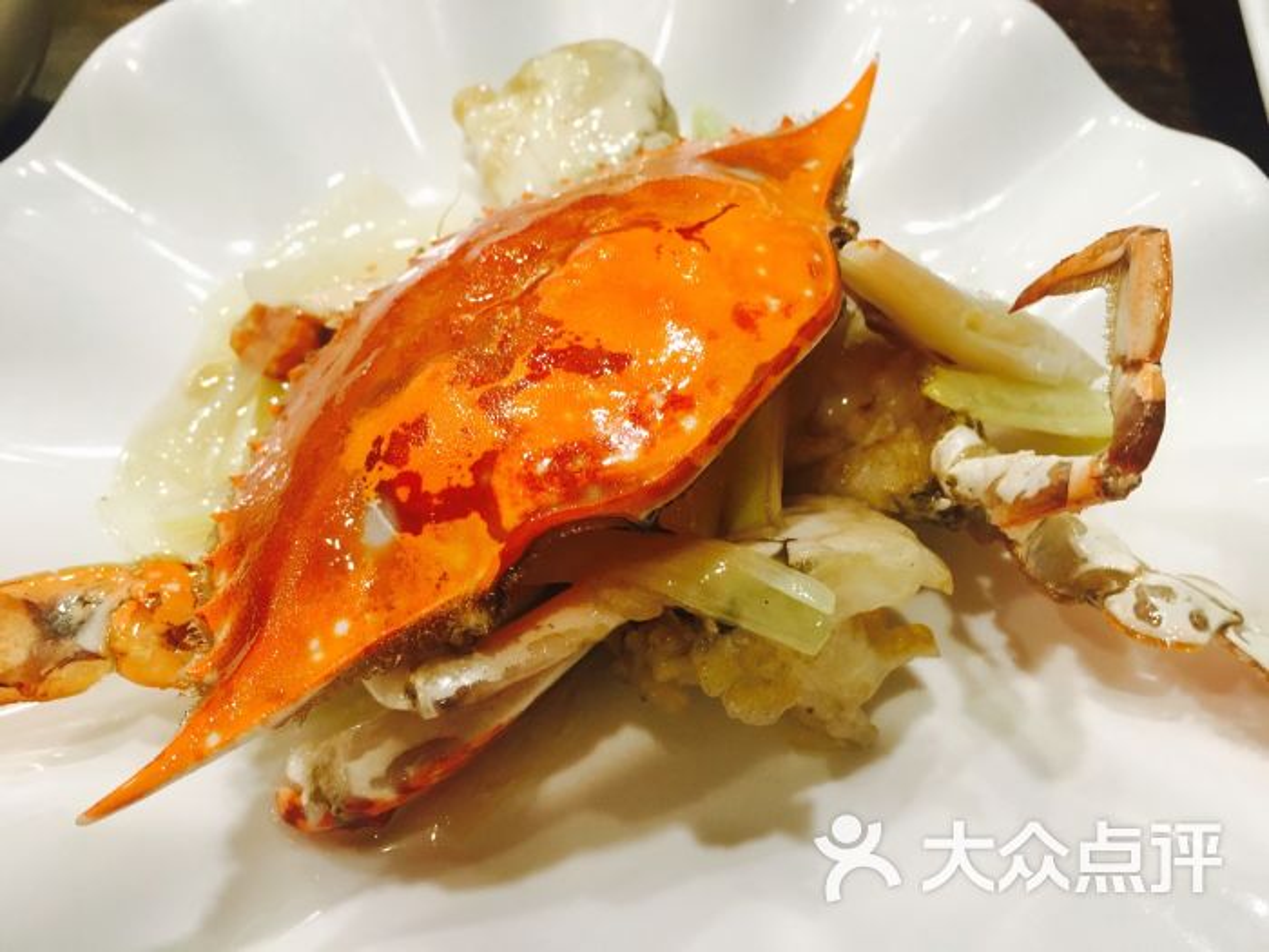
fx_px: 1063
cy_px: 476
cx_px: 634
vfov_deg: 48.2
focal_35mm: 29
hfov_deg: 61.7
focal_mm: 4.15
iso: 125
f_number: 2.2
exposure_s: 1/33
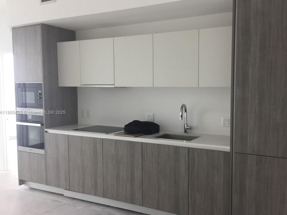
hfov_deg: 53.7
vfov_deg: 41.8
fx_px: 282
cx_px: 166
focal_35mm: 34
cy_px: 113
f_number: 2.2
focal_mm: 4.15
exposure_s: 1/60
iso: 32
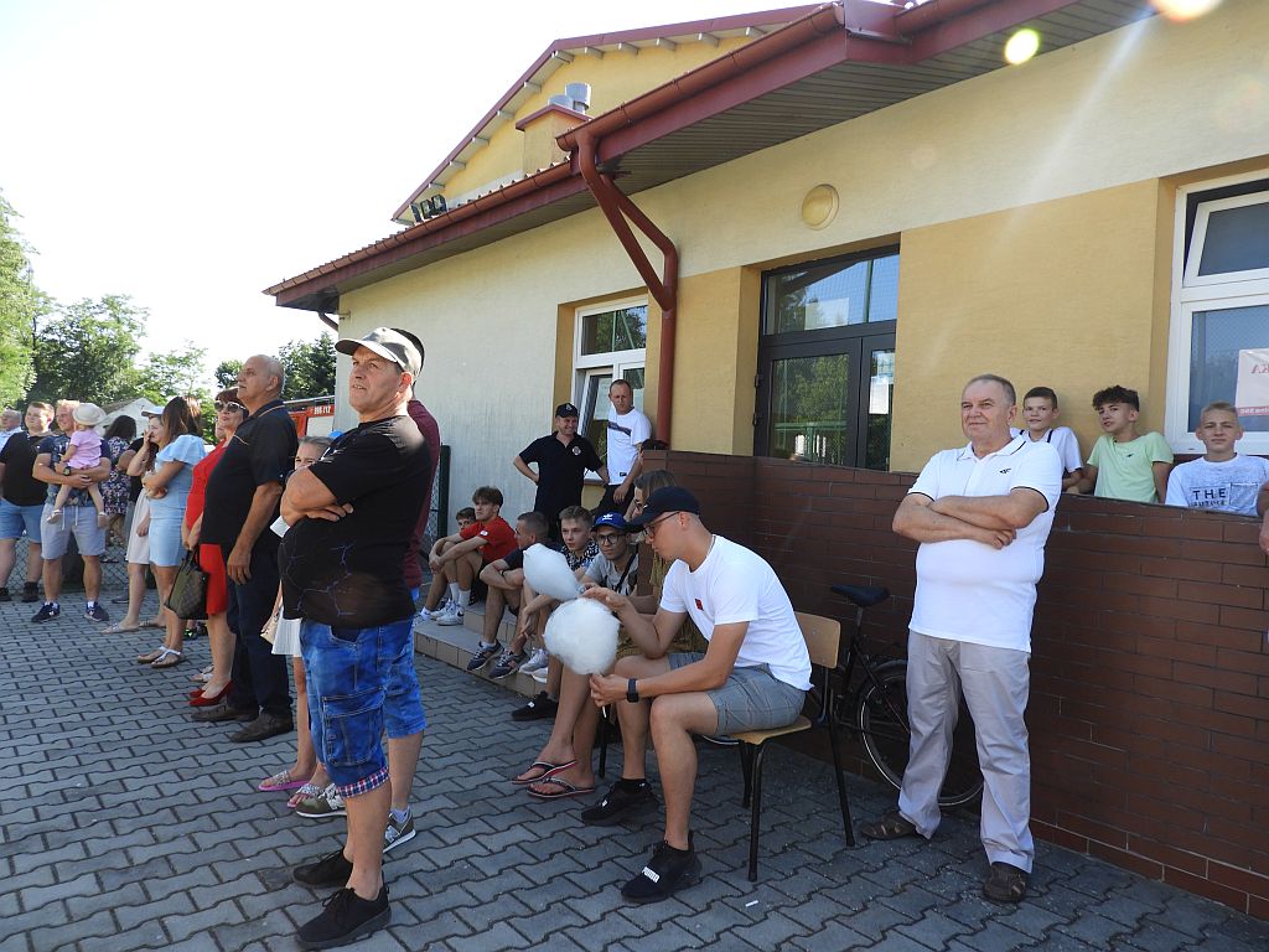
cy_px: 476
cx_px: 634
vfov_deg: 56.8
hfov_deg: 71.6
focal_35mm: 24
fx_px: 880
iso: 100
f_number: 3.3
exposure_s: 1/250
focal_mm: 4.3
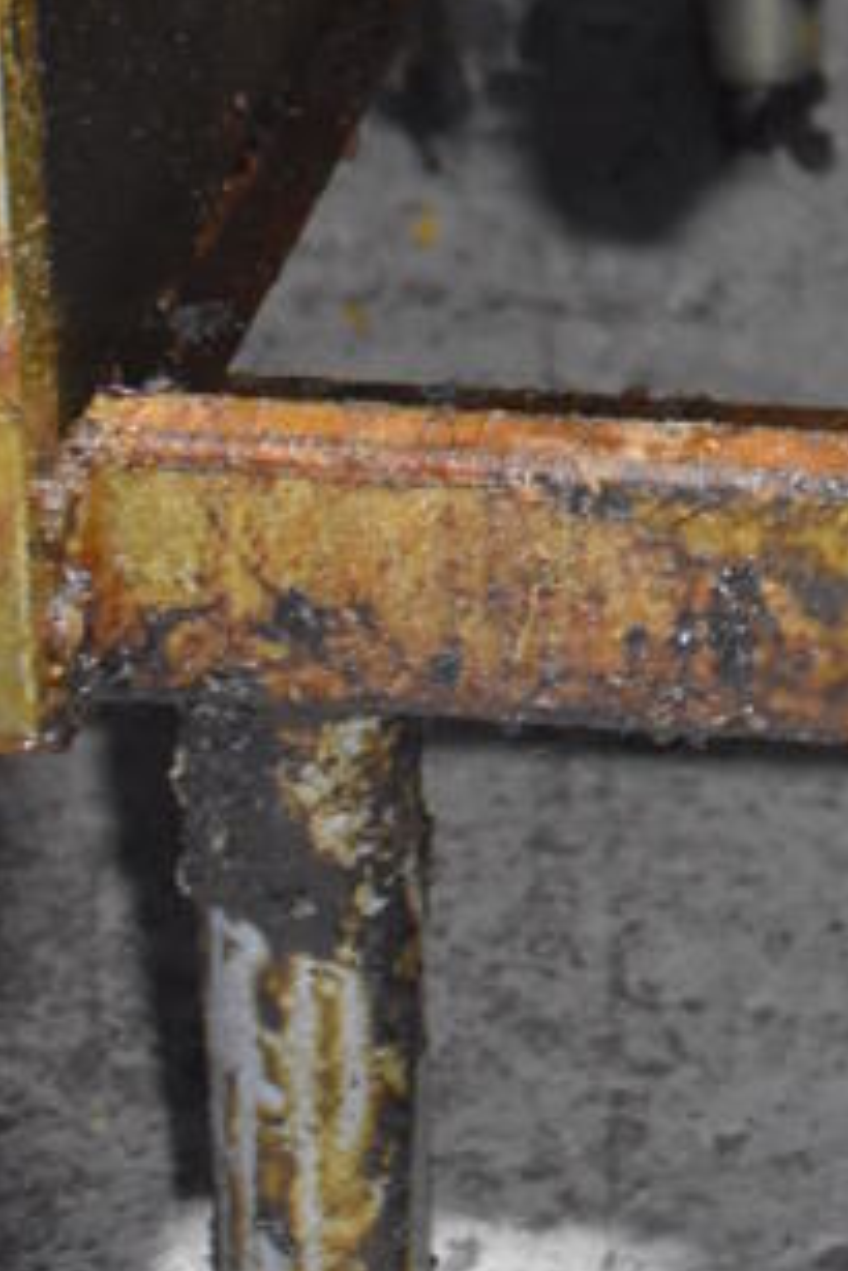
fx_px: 4411
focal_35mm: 125
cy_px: -404
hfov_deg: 10.7
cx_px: 1154
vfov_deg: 15.5
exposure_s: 1/25
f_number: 4.2
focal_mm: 28
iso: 3200
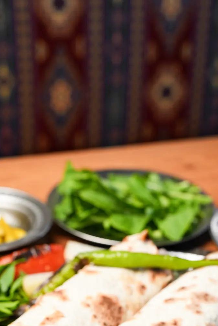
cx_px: 91
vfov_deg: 31.2
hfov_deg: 21.9
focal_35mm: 62
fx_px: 563
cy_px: 279
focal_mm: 35
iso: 250
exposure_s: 1/60
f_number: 4
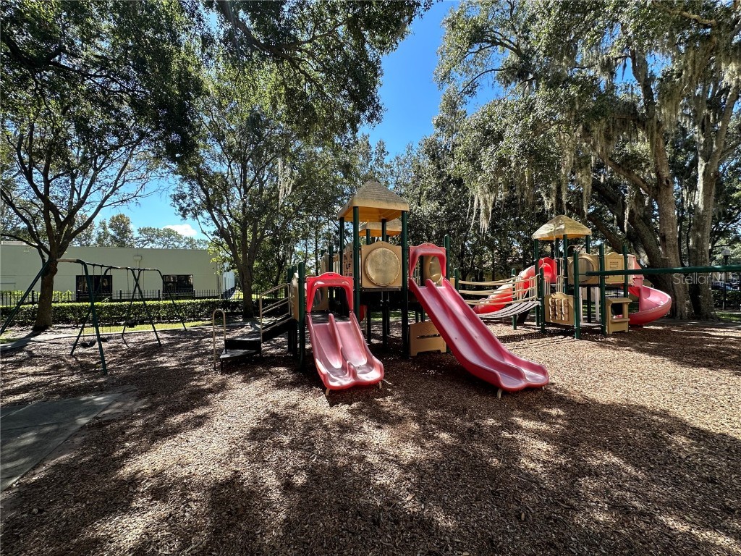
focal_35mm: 14
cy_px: 278
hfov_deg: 102.1
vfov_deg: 85.7
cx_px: 370
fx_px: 300
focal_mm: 2.22
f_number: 2.2
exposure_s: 1/354
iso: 40
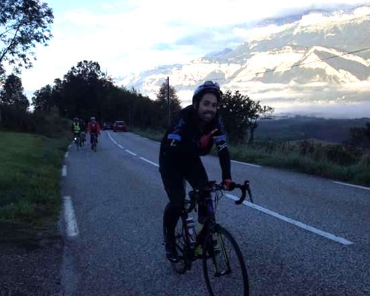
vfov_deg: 40.1
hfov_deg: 49.1
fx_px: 405
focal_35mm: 37
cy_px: 148
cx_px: 190
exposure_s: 1/600
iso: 50
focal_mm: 4.28
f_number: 2.4
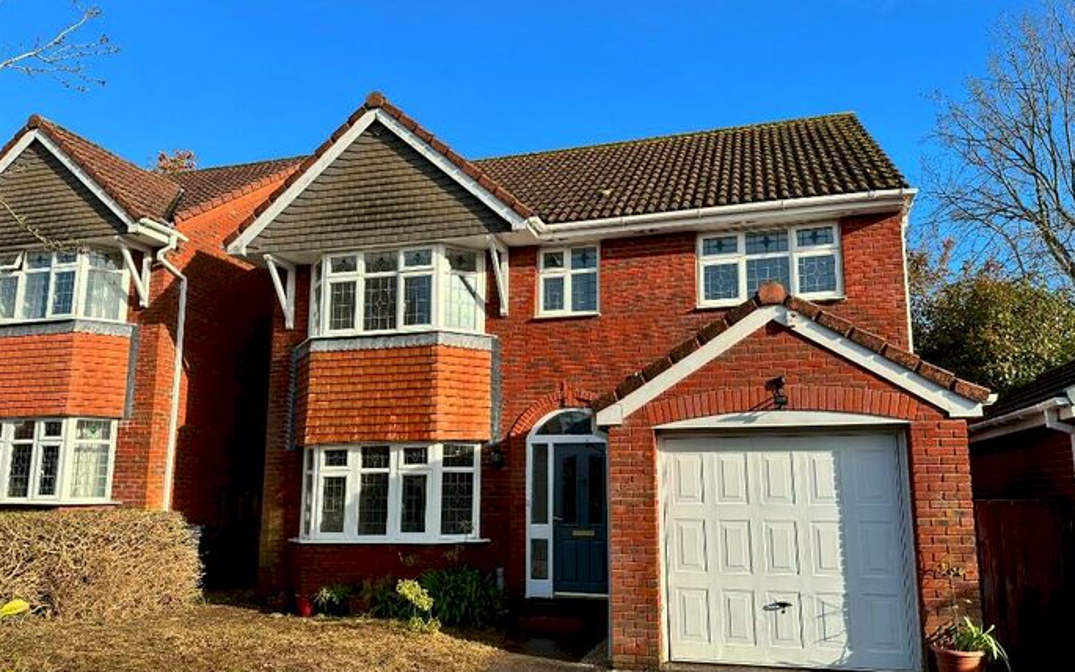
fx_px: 762
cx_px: 543
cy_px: 385
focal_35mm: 26
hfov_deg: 70.4
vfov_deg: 47.4
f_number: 1.78
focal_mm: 6.86
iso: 80
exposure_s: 1/2732
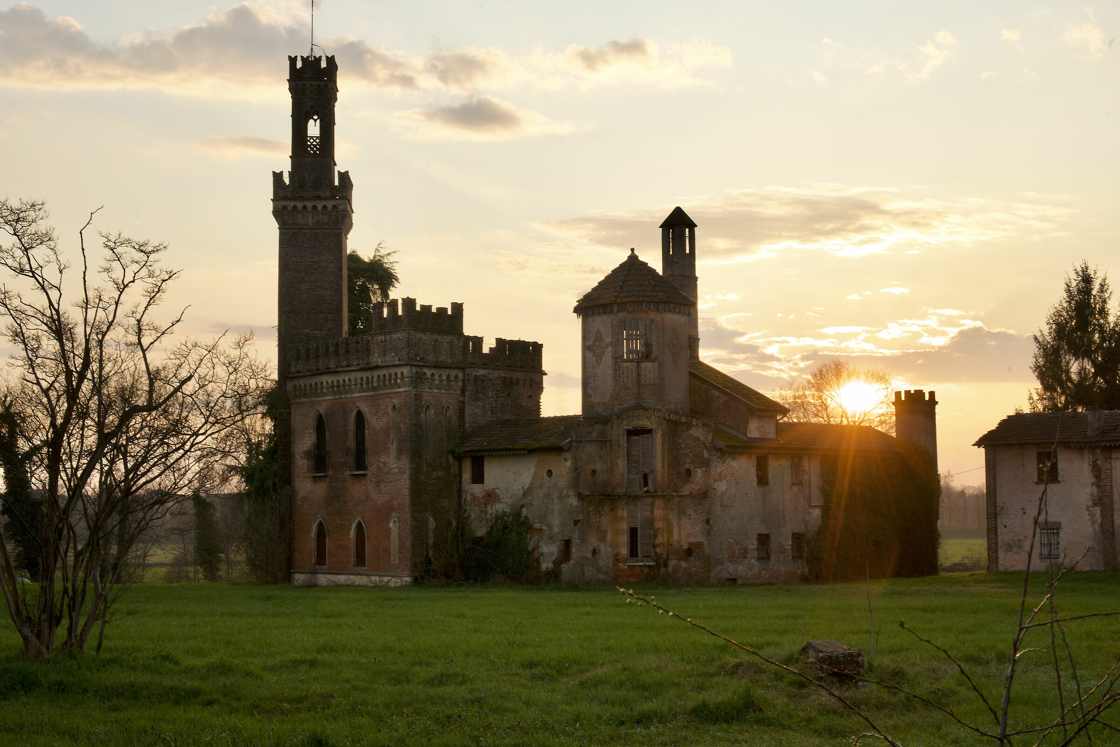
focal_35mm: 54
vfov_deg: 25.1
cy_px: 374
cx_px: 560
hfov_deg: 36.9
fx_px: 1680
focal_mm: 54
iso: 160
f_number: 18
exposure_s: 1/30
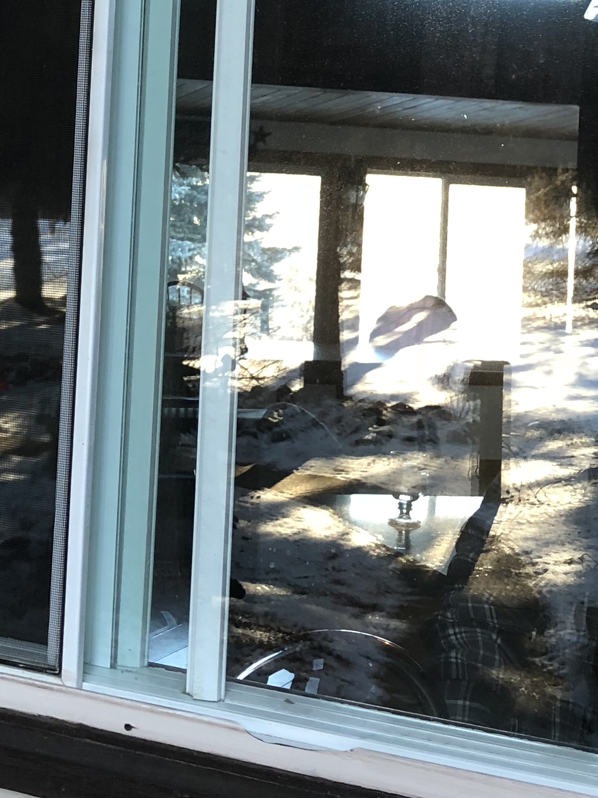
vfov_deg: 24.9
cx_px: 170
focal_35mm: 77
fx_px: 1774
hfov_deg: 19.0
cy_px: 152
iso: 25
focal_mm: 3.99
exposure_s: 1/30
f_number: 1.8
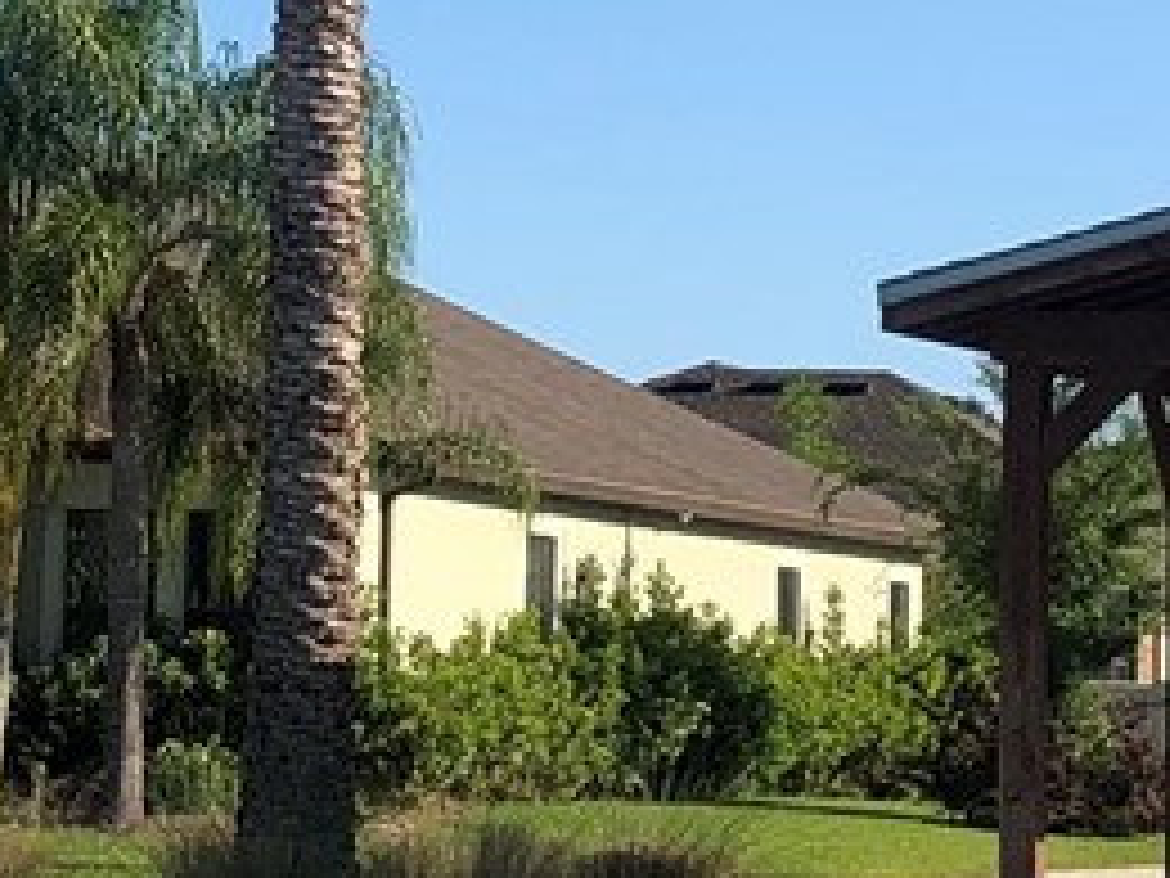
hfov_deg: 11.5
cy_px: -41
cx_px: 306
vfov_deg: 8.6
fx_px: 5813
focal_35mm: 172
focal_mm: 3.99
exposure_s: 1/1715
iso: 20
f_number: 1.8
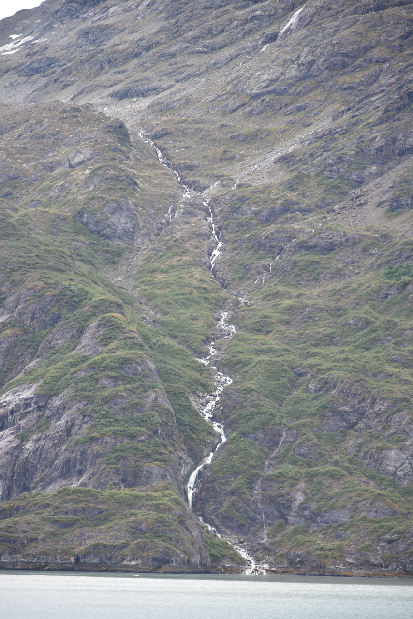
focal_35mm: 180
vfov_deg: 11.4
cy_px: 310
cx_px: 206
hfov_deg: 7.6
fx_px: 3096
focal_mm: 180
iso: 640
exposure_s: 1/400
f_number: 5.6
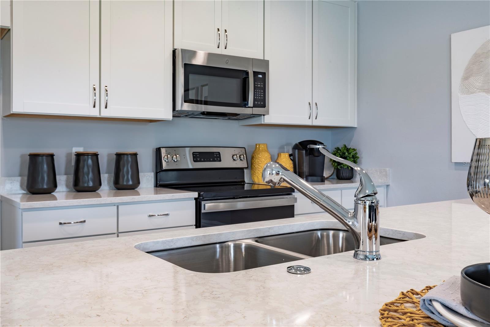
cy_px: 164
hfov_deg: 54.4
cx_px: 245
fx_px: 476
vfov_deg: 37.8
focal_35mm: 35
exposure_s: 1
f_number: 14
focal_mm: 35
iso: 64
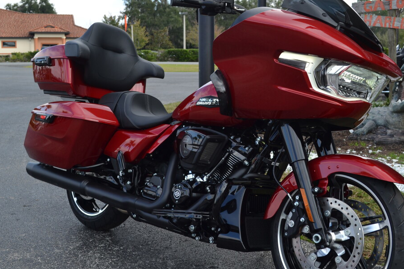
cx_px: 217
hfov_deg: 41.1
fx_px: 539
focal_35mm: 48
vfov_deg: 28.1
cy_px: 136
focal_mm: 24
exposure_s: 1/160
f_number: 6.3
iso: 100
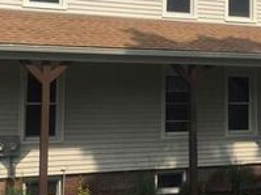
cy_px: 61
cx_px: 189
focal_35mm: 73
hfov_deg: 26.4
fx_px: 550
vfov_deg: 20.1
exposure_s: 1/2639
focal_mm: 4.15
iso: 32
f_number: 2.2
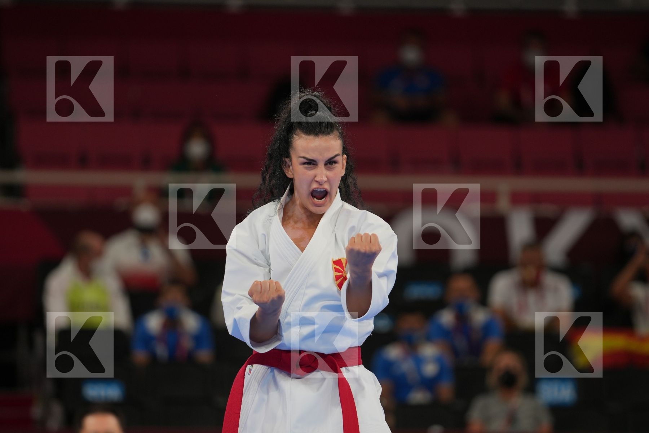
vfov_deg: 4.6
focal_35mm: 300
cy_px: 216
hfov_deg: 6.9
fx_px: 5408
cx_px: 324
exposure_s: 1/500
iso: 250
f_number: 2.8
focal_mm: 200
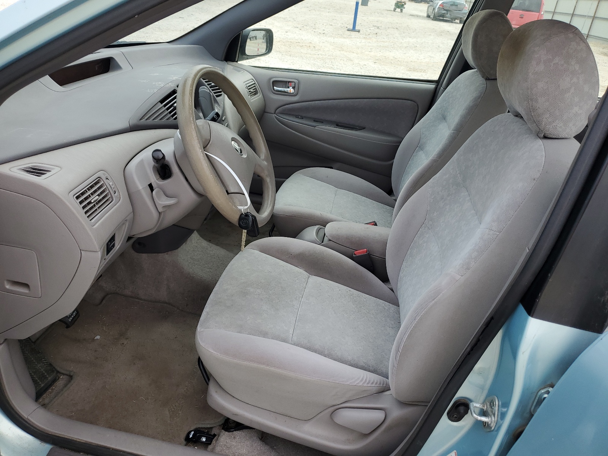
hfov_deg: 67.3
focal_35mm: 26
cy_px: 228
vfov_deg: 53.1
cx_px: 304
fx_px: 457
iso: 50
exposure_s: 1/500
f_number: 1.5
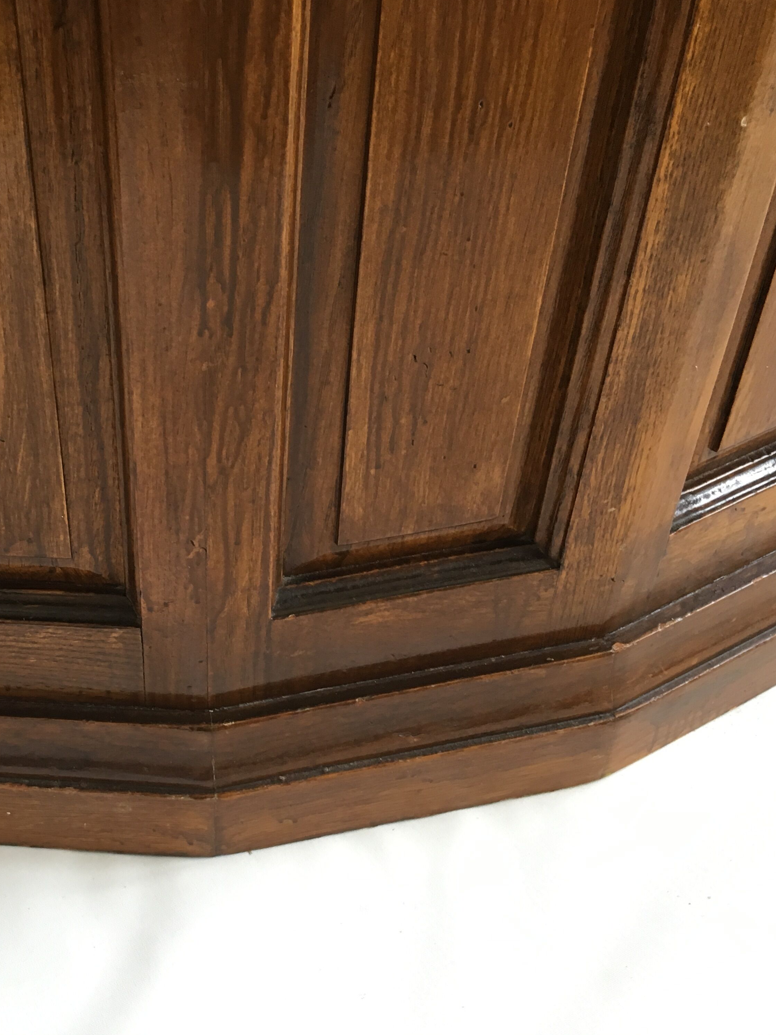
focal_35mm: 39
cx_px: 128
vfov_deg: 47.9
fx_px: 1166
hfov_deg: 35.3
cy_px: 517
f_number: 2.2
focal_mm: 4.15
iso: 100
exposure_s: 1/33
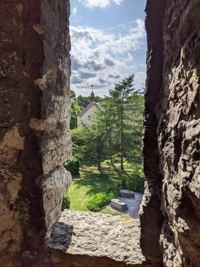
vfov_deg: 65.3
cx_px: 100
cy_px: 134
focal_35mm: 27
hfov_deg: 51.3
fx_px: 208
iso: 67
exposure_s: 1/11765
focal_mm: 4.44
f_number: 1.8
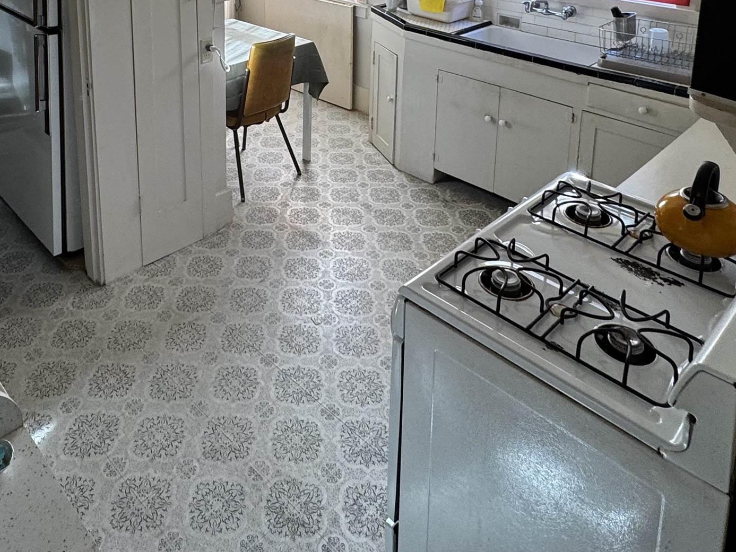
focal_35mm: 31
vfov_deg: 39.3
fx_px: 659
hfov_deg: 57.9
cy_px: -19
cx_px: 296
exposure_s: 1/99
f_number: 2.2
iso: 50
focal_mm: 2.22
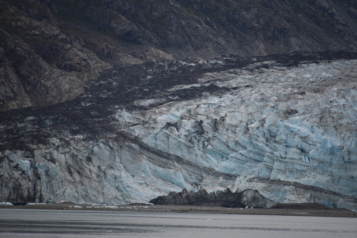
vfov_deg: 4.6
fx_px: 2975
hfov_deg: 6.9
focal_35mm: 300
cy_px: 119
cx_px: 178
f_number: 5.6
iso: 220
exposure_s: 1/640
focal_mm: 300
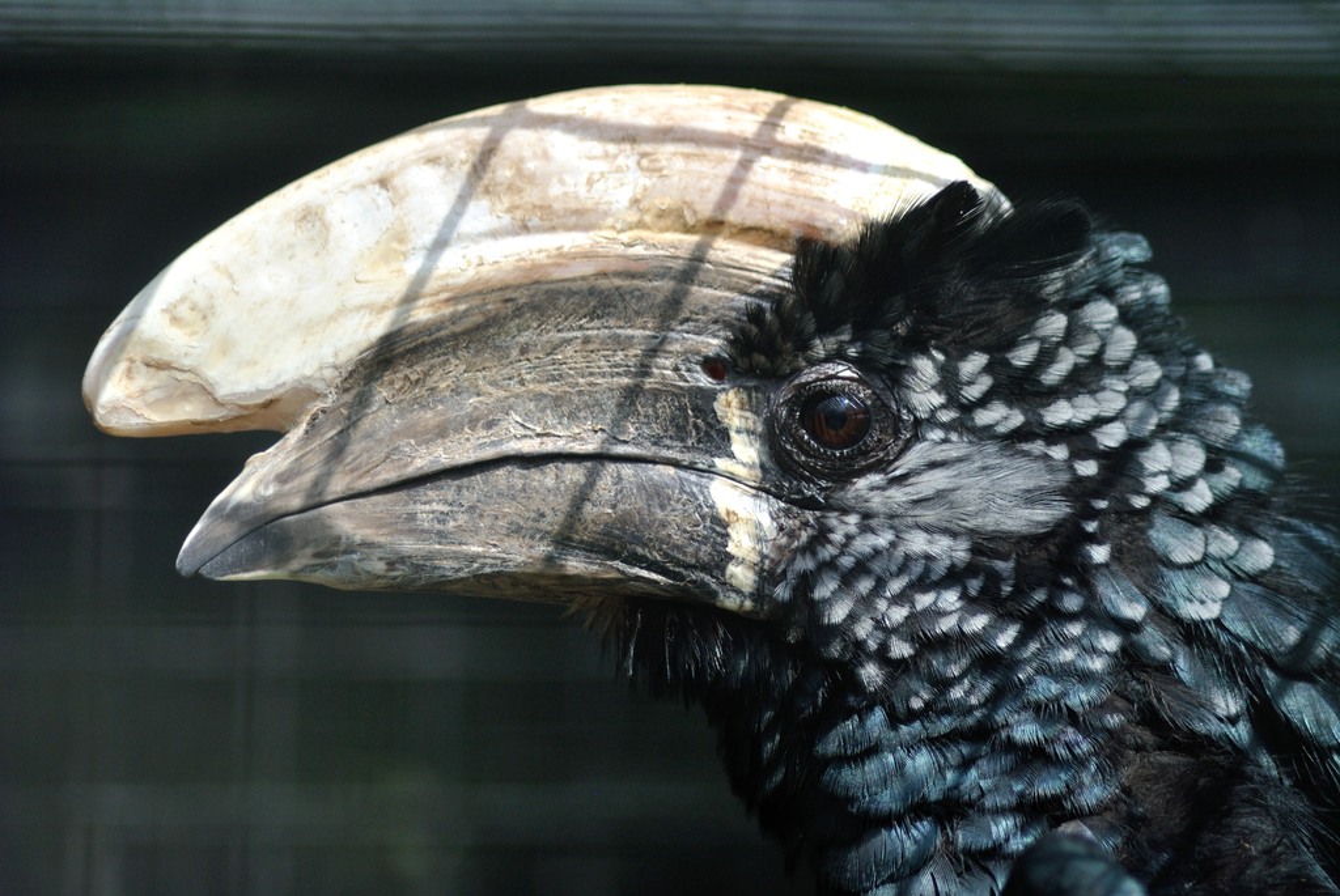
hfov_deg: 10.1
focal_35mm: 202
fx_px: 7545
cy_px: 448
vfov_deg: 6.8
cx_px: 670
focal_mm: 135
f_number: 4.5
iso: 200
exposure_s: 1/1250
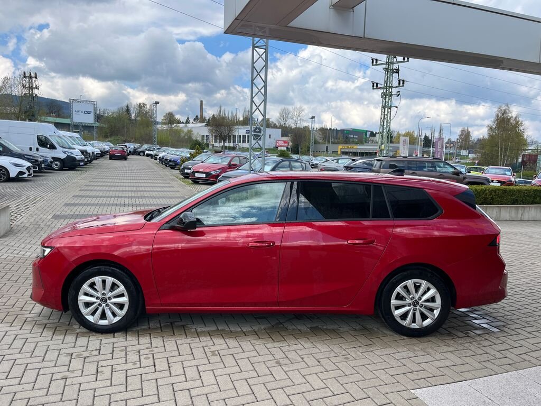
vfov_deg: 53.1
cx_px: 270
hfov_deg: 67.3
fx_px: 406
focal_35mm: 26
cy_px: 203
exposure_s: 1/1923
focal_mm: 5.1
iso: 50
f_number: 1.6
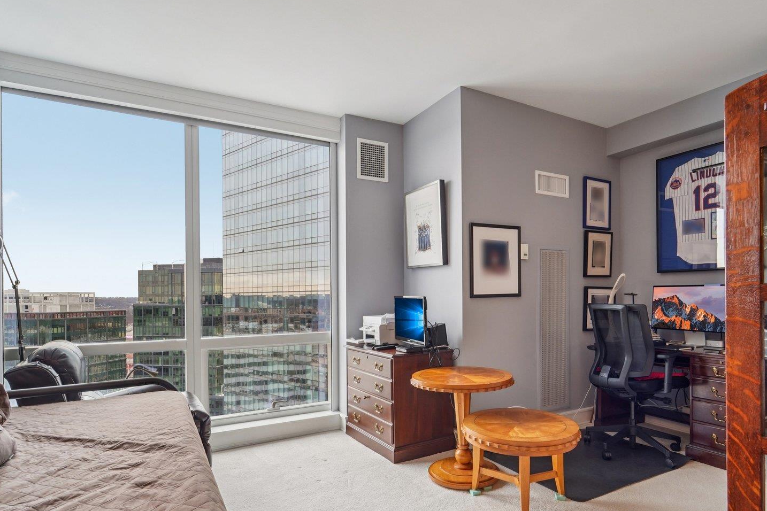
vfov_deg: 61.4
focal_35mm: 20
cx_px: 415
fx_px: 426
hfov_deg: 83.8
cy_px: 306
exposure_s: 1/15
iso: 400
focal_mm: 14
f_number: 8
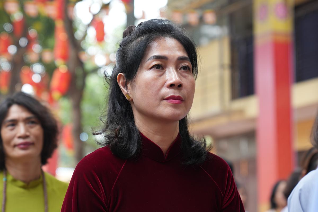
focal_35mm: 91
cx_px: 159
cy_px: 106
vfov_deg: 15.0
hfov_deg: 22.4
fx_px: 804
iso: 400
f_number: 2.8
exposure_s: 1/100
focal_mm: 61
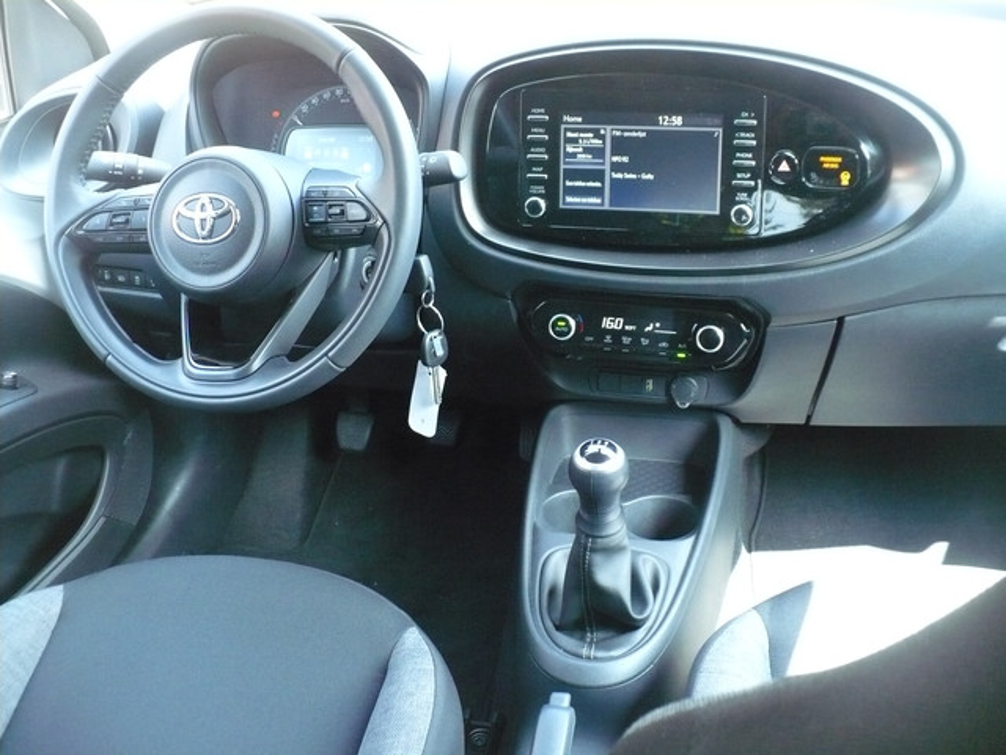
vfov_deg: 38.7
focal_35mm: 37
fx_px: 1075
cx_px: 503
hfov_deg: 50.1
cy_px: 378
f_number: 2.8
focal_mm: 6.1
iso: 400
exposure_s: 1/40
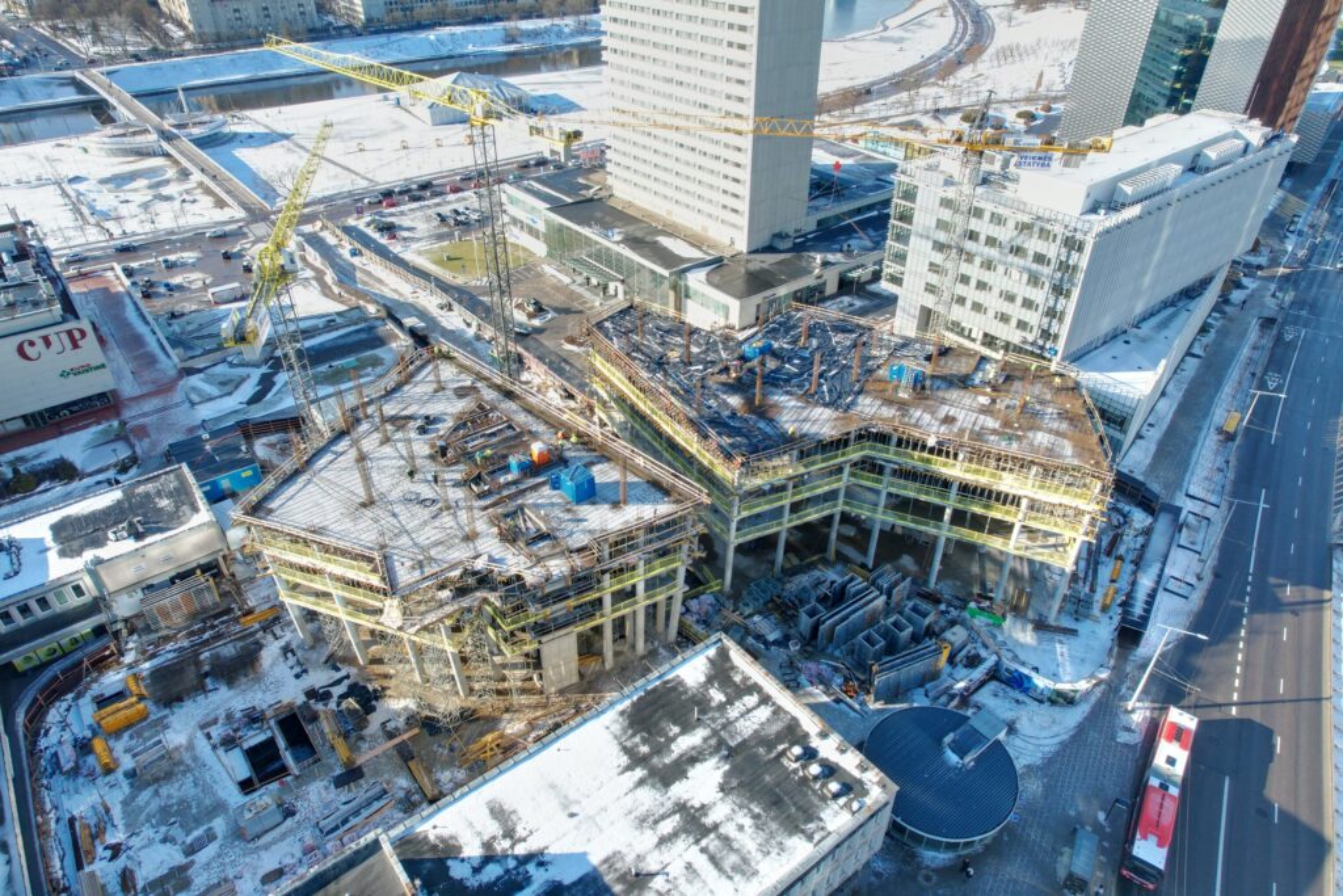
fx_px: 821
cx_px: 672
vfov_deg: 57.2
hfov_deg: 78.6
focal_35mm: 22
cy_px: 448
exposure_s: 1/800
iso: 100
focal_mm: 8.38
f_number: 2.8
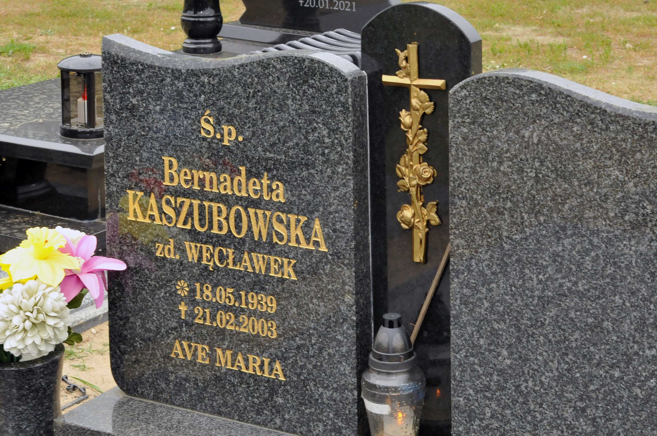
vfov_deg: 15.8
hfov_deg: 23.6
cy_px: 260
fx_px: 1568
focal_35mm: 86
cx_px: 394
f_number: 11
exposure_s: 1/160
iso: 800
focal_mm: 44
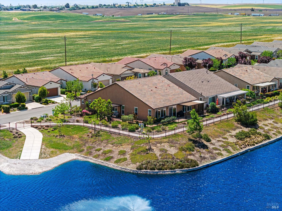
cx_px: 141
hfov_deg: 27.8
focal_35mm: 70
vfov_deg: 21.0
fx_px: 570
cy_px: 106
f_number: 2.8
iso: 160
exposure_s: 1/60
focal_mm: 19.35
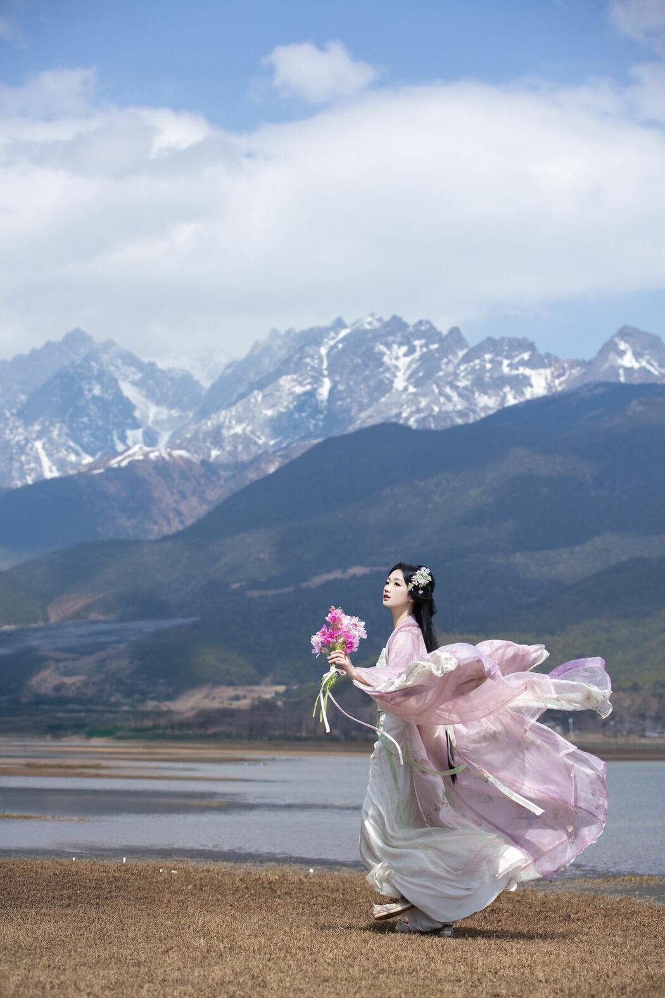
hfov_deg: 16.1
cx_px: 332
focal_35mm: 85
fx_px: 2355
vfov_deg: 23.9
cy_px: 499
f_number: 5
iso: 100
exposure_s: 1/1000
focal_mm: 85
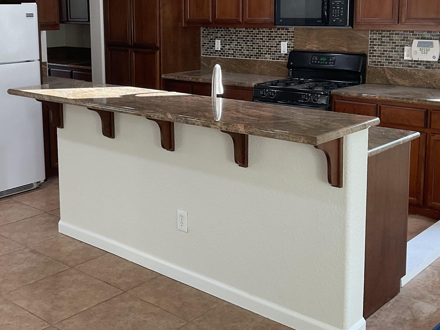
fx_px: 623
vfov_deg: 29.3
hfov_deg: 38.8
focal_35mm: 49
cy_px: 94
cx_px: 184
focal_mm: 3
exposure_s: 1/60
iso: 50
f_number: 1.8
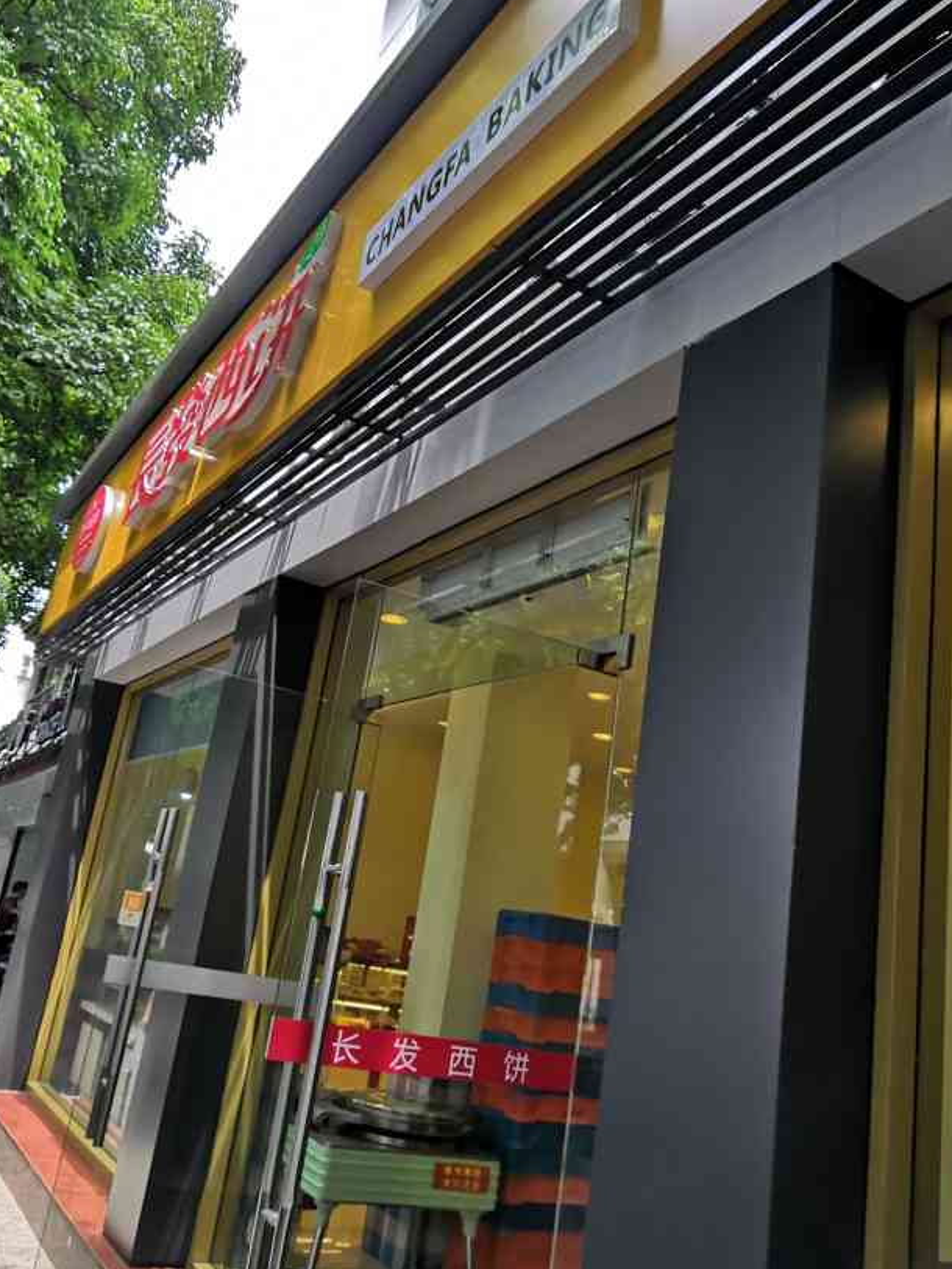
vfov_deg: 58.3
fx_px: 1136
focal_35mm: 31
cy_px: 578
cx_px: 439
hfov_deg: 45.4
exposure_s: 1/130
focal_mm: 3.95
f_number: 1.8
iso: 50
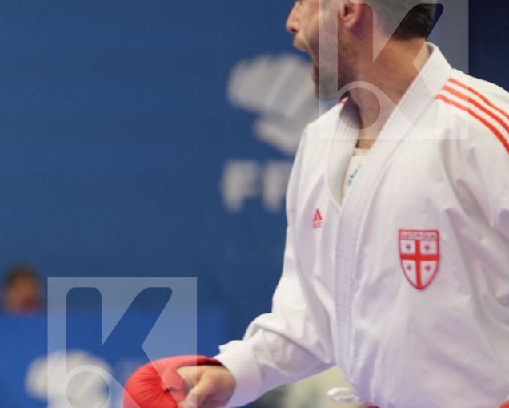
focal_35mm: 393
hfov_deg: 4.9
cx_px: -149
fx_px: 5921
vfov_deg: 3.9
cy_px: 350
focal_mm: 148
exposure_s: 1/1000
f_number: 2.8
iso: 1600
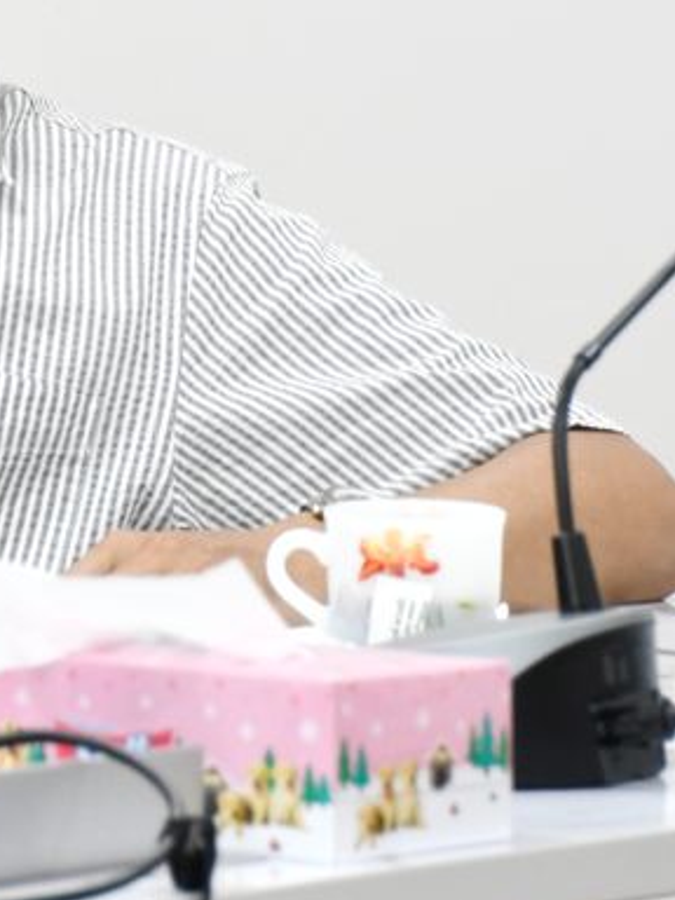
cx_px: 5
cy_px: 182
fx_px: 14014
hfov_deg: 2.8
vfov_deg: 3.7
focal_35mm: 539
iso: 1600
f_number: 6
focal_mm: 140
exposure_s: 1/40
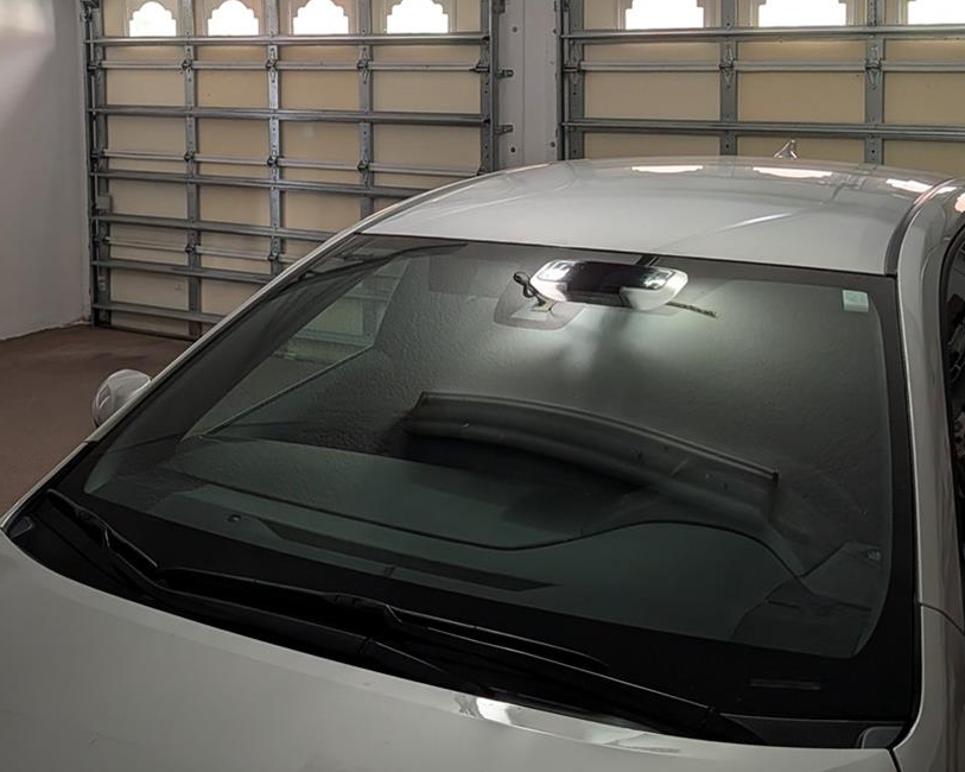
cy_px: 132
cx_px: 323
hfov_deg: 39.9
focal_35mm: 46
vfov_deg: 31.7
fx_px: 1313
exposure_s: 1/120
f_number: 1.68
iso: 323
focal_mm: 6.9
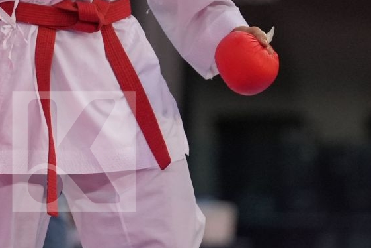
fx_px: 9913
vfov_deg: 1.4
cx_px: 74
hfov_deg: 2.1
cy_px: -84
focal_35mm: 962
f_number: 2.8
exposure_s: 1/1000
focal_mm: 200
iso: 2000
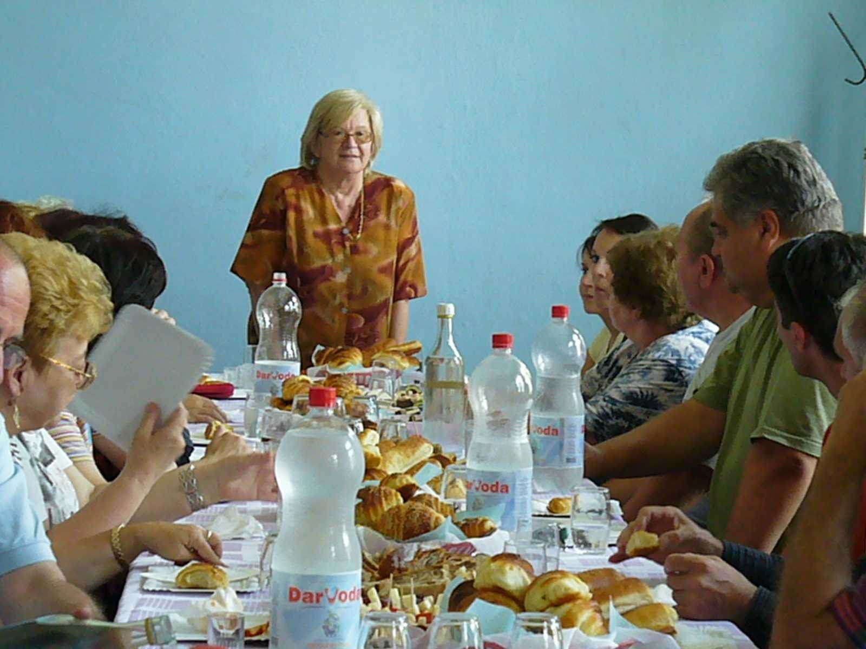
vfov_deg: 13.3
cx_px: 433
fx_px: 2777
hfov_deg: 17.7
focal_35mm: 111
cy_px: 324
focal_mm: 18.3
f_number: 3.6
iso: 800
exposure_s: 1/60
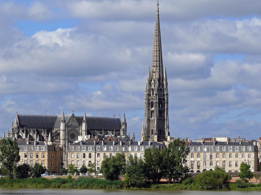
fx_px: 1093
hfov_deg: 13.6
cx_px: 130
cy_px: 98
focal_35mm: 145
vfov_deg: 10.2
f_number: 7.1
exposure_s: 1/400
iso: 100
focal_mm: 30.7
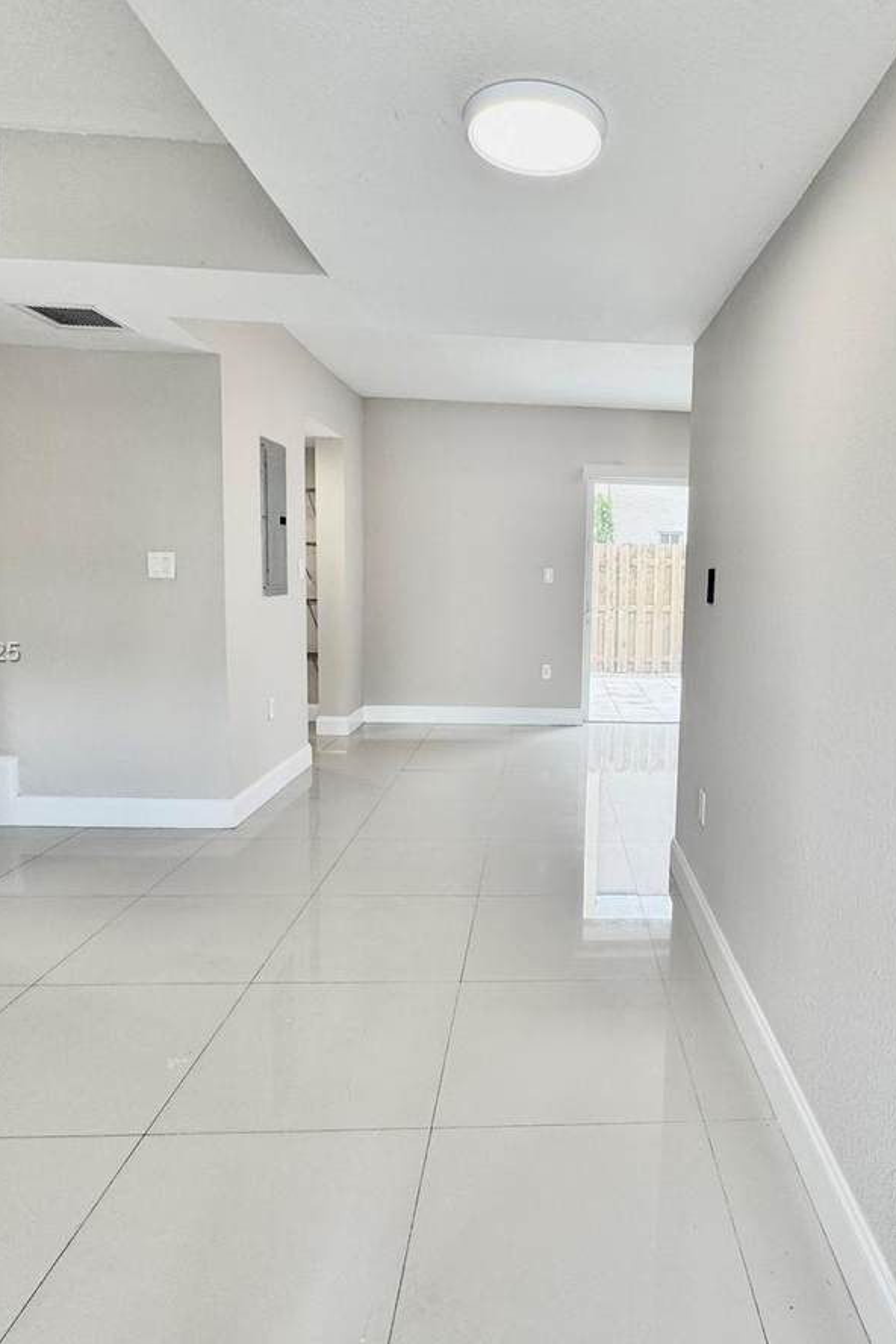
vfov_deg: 81.2
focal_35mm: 21
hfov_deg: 58.1
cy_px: 654
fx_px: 784
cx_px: 601
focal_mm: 2.22
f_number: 2.2
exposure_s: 1/120
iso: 80
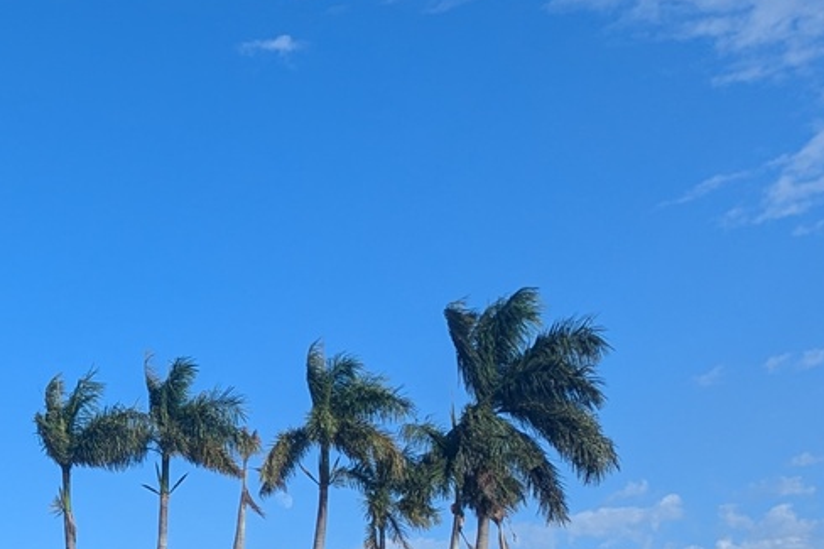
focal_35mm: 82
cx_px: -231
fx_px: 1876
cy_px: 697
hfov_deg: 22.3
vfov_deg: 15.9
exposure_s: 1/1984
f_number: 1.85
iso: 43
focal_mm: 6.81
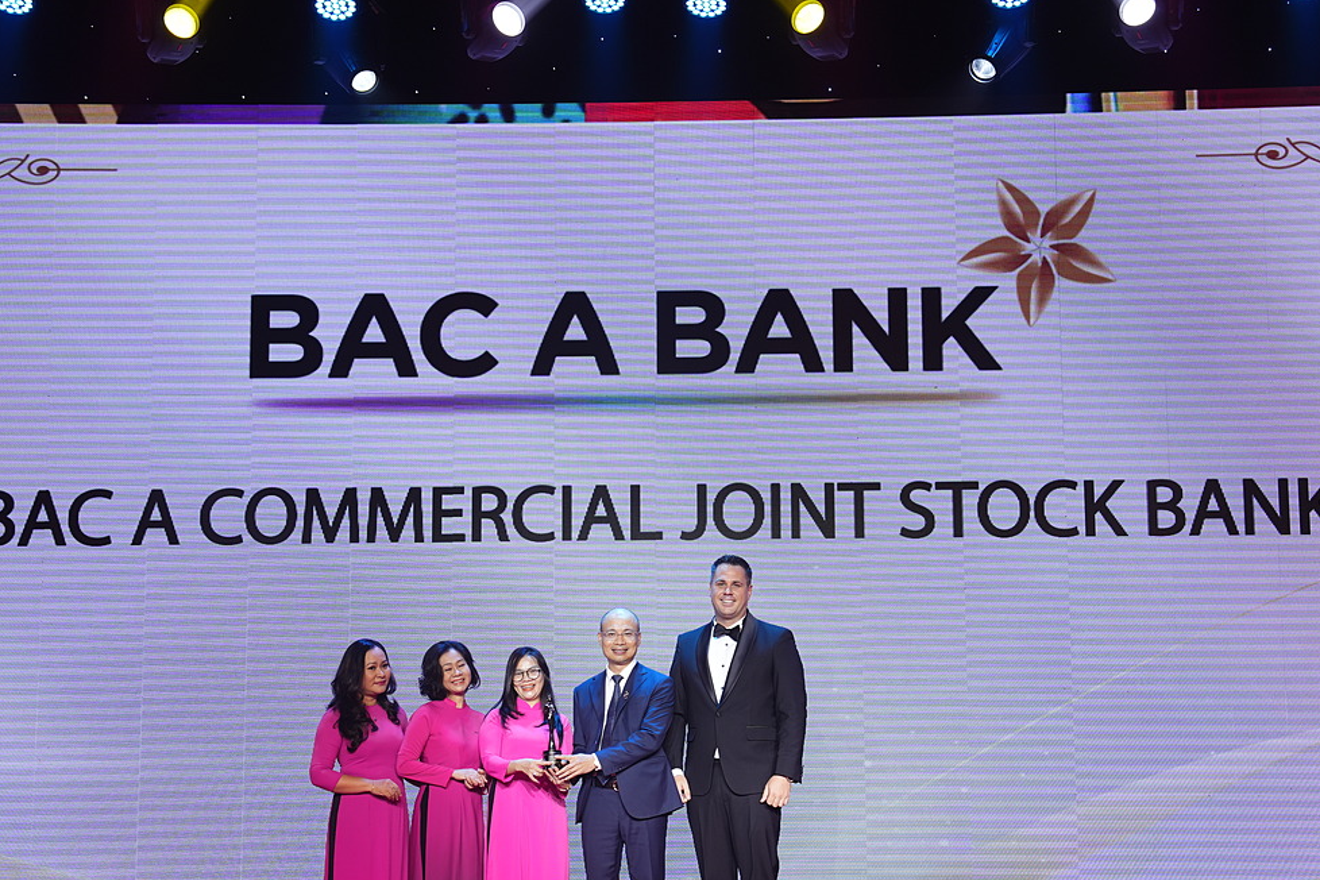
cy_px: 536
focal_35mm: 65
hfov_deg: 31.0
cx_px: 628
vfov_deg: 20.9
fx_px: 2383
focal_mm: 53
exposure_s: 1/160
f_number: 3.5
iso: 320
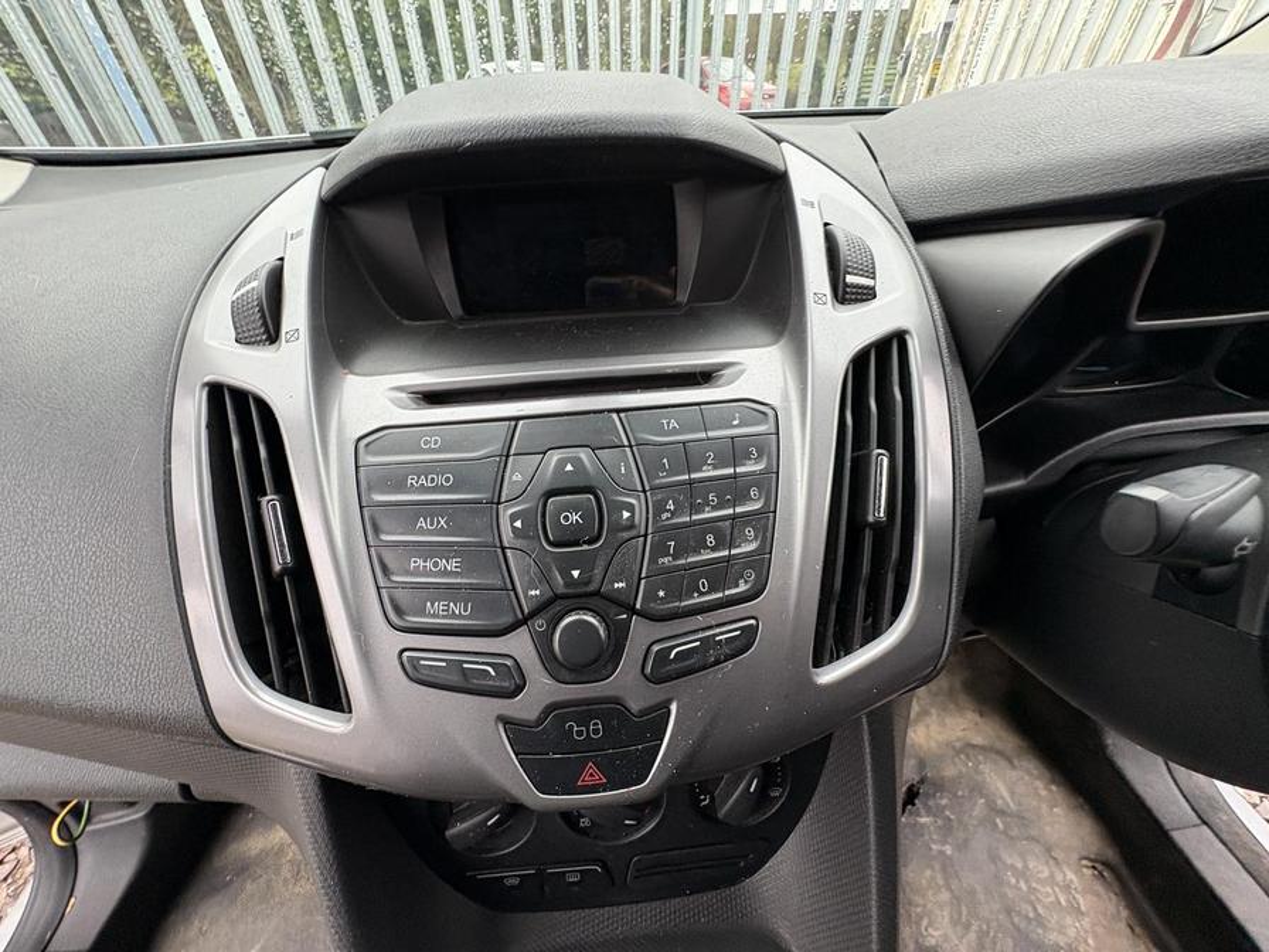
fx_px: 513
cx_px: 634
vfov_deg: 85.7
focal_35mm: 14
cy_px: 476
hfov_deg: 102.1
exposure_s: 1/67
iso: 200
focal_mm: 2.22
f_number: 2.2
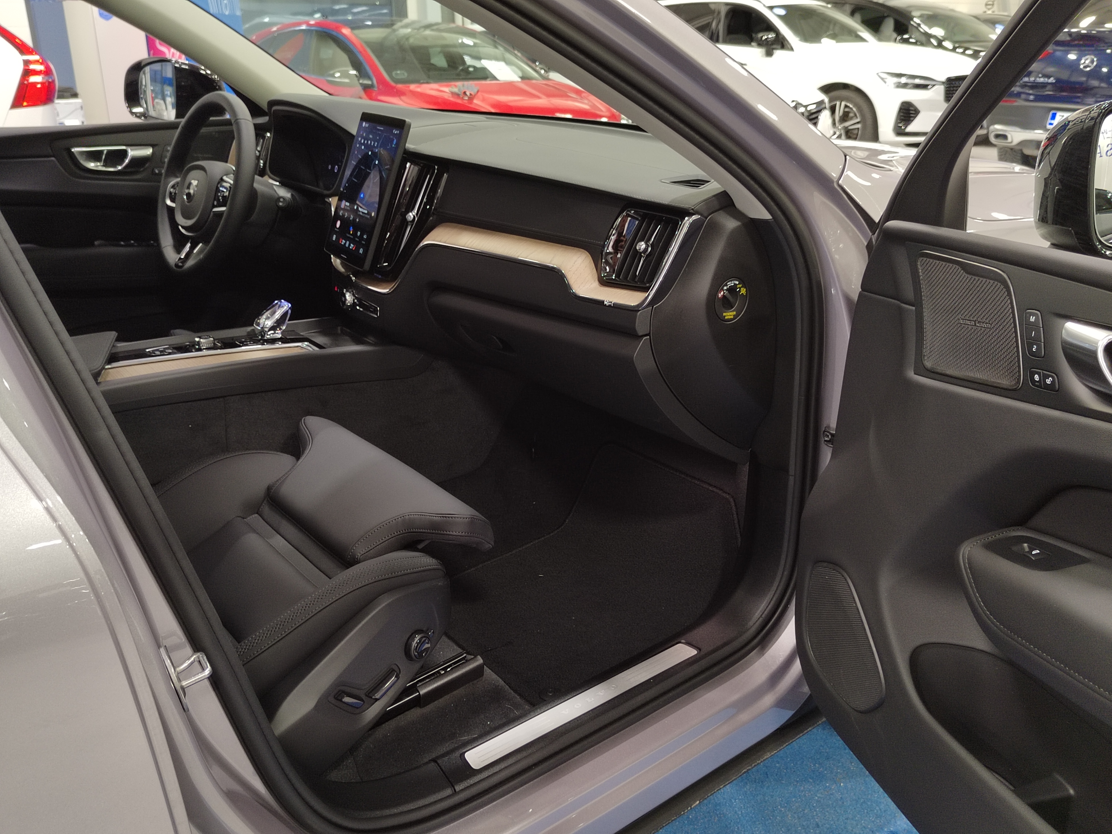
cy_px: 417
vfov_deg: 46.8
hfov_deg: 60.0
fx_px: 964
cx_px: 556
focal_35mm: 30
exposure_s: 1/50
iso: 1103
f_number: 1.9
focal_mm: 5.52
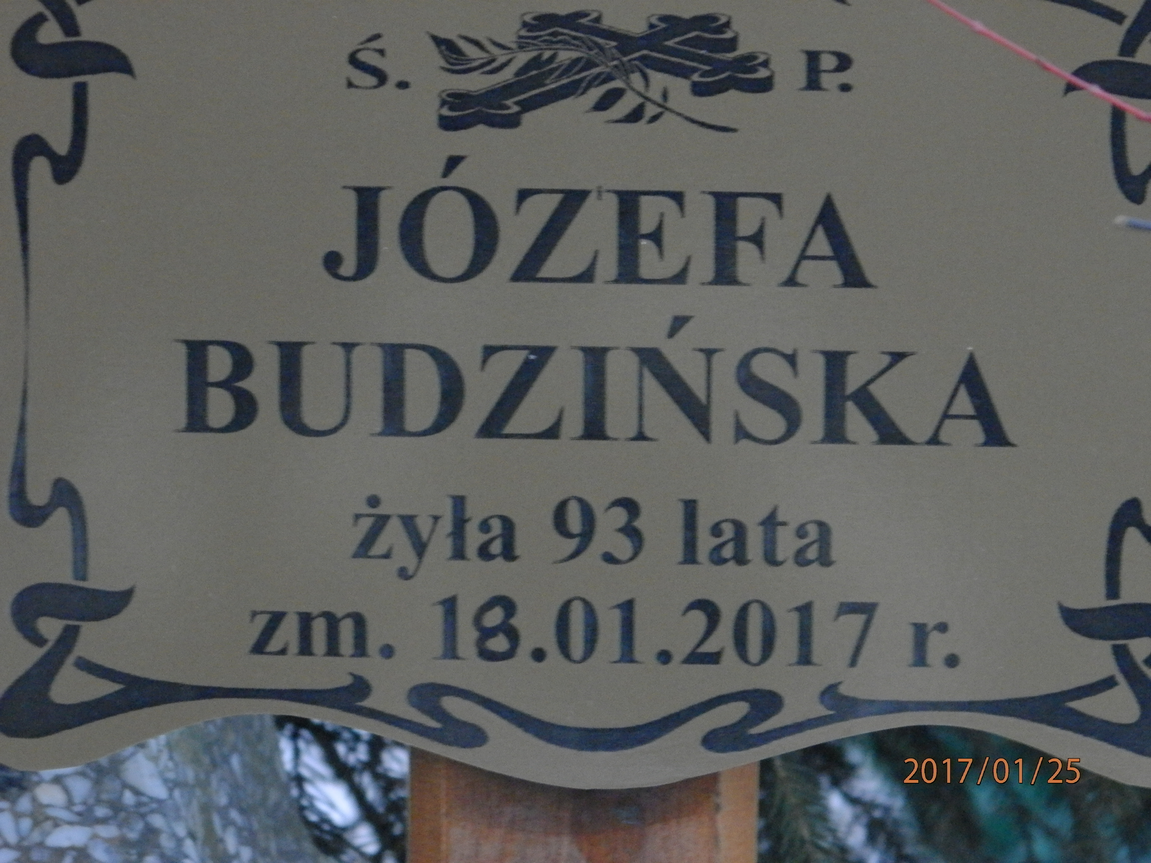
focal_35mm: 281
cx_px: 576
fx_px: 9343
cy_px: 432
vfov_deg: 5.3
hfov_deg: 7.0
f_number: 5.6
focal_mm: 50.2
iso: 800
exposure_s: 1/13
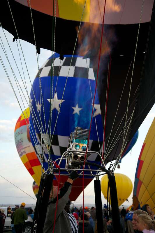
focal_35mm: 55
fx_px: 356
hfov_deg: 24.6
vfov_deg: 36.3
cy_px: 116
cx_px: 78
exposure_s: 1/250
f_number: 4.2
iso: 500
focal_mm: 55
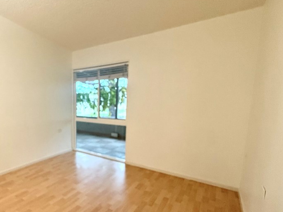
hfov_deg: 73.7
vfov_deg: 63.2
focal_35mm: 21
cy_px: 120
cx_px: 73
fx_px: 172
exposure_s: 1/120
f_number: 2.2
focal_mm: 2.22
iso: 500
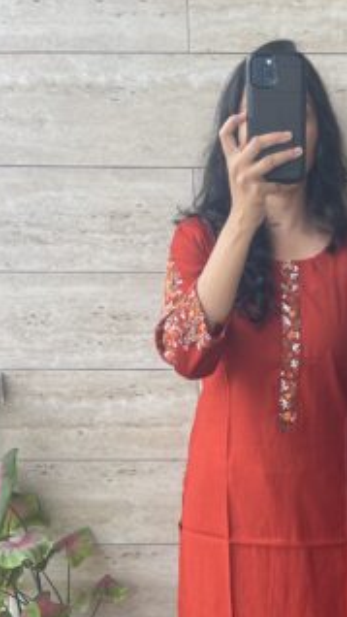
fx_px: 785
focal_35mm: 48
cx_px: 295
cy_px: 510
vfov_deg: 40.7
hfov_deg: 24.4
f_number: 1.6
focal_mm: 5.1
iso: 32
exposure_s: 1/488
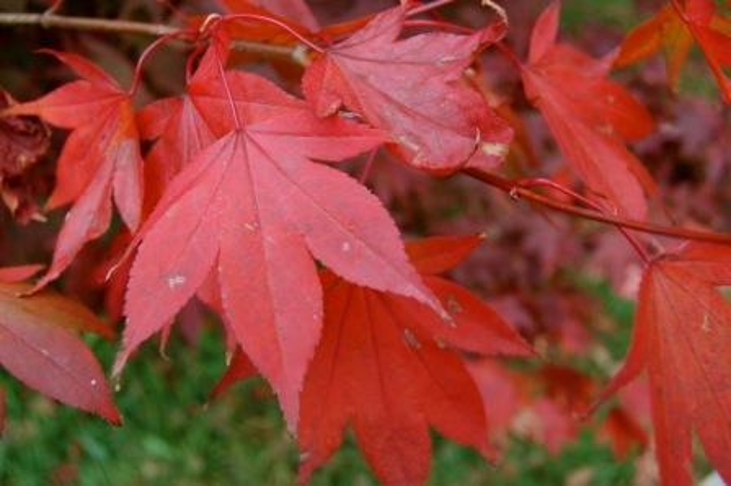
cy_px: 243
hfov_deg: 49.6
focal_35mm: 39
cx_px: 366
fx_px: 791
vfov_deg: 34.2
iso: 360
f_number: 5.6
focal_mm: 26
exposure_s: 1/125
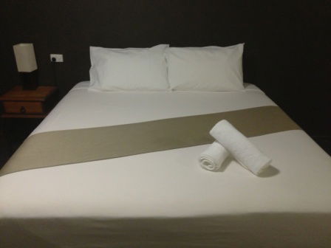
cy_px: 124
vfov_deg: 42.9
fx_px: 316
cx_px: 166
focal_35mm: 33
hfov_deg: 55.4
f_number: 2.4
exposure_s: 1/20
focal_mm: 4.13
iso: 320
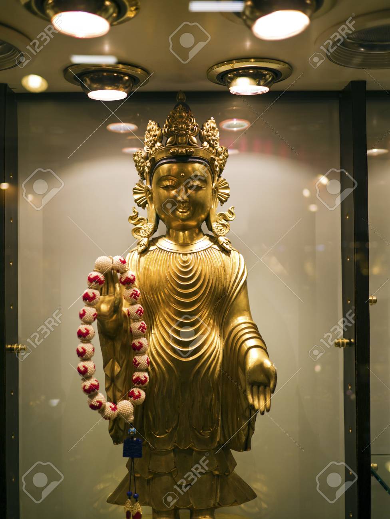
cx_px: 195
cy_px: 260
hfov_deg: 36.0
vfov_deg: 46.8
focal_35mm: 40
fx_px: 600
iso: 160
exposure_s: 1/500
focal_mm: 20
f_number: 1.7
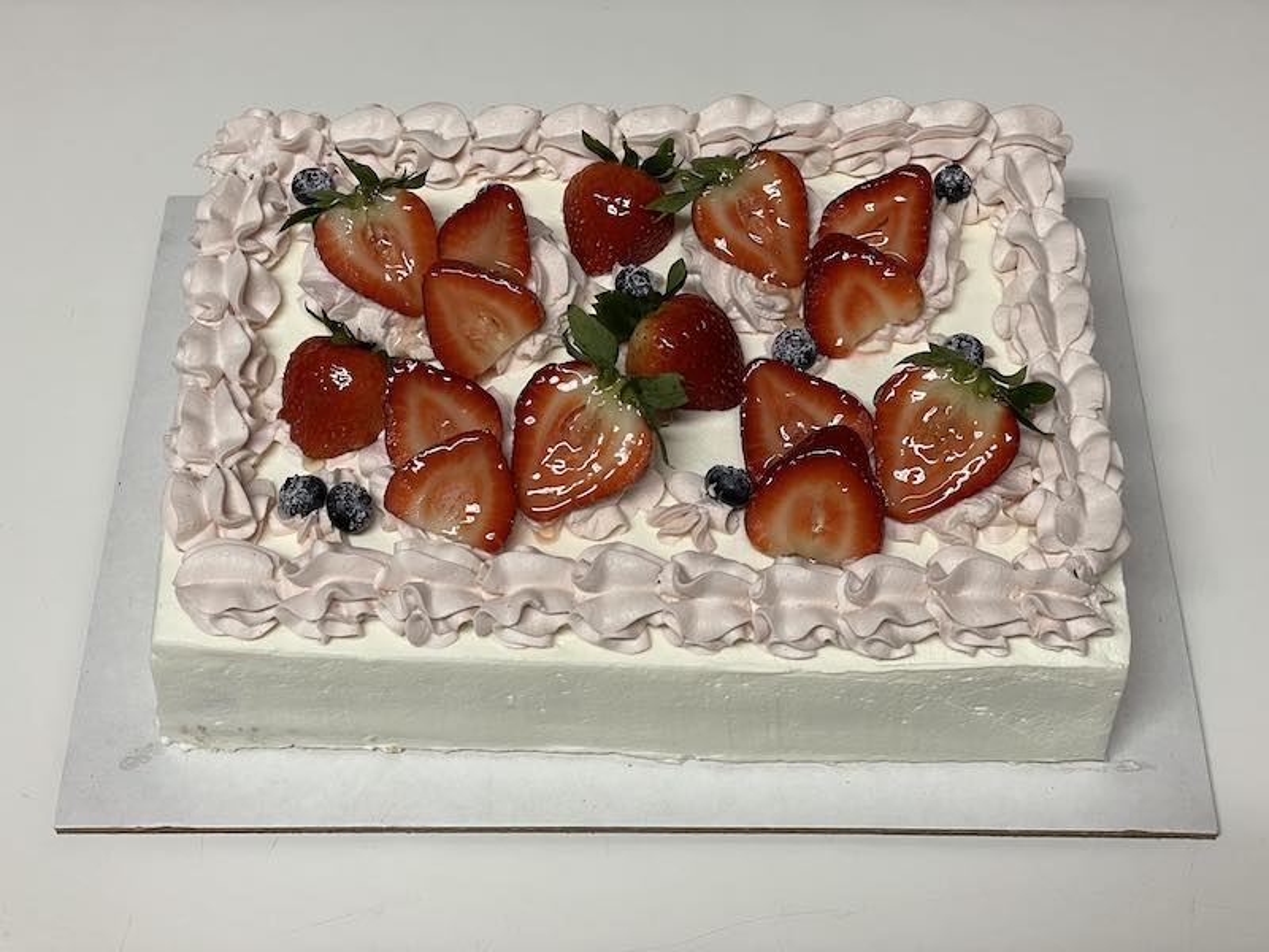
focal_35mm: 52
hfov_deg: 36.8
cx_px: 634
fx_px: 1906
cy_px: 476
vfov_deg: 28.0
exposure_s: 1/120
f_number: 2
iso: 200
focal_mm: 6
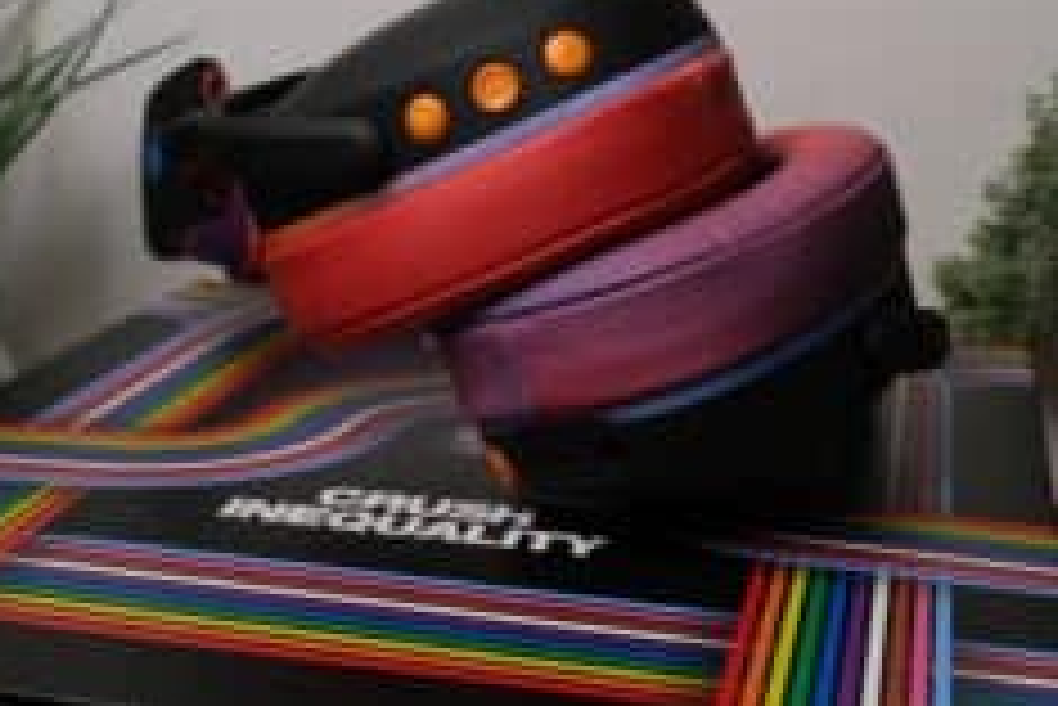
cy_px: 126
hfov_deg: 34.4
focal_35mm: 58
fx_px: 1706
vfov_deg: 23.0
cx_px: 572
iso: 320
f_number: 8
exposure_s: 1/75
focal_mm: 23.4
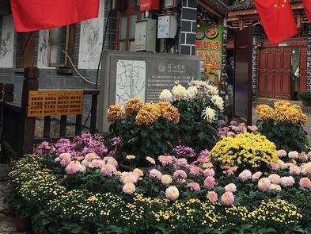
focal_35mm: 59
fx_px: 530
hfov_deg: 32.3
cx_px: 219
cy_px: 39
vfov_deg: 24.3
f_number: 2.2
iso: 25
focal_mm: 4.15
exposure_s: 1/836
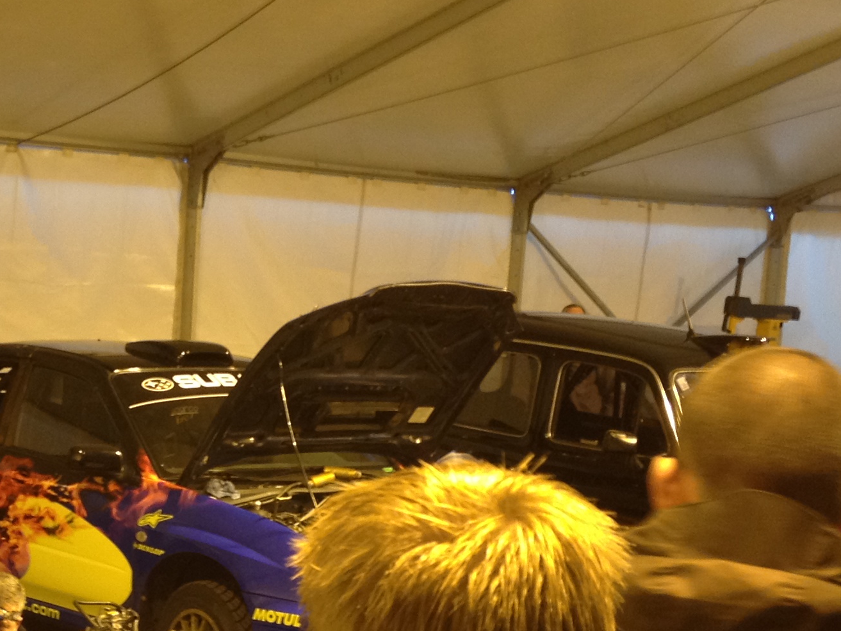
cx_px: 129
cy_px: 552
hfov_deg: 22.1
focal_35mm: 87
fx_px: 2114
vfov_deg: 16.8
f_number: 2.4
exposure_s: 1/20
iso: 100
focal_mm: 4.28
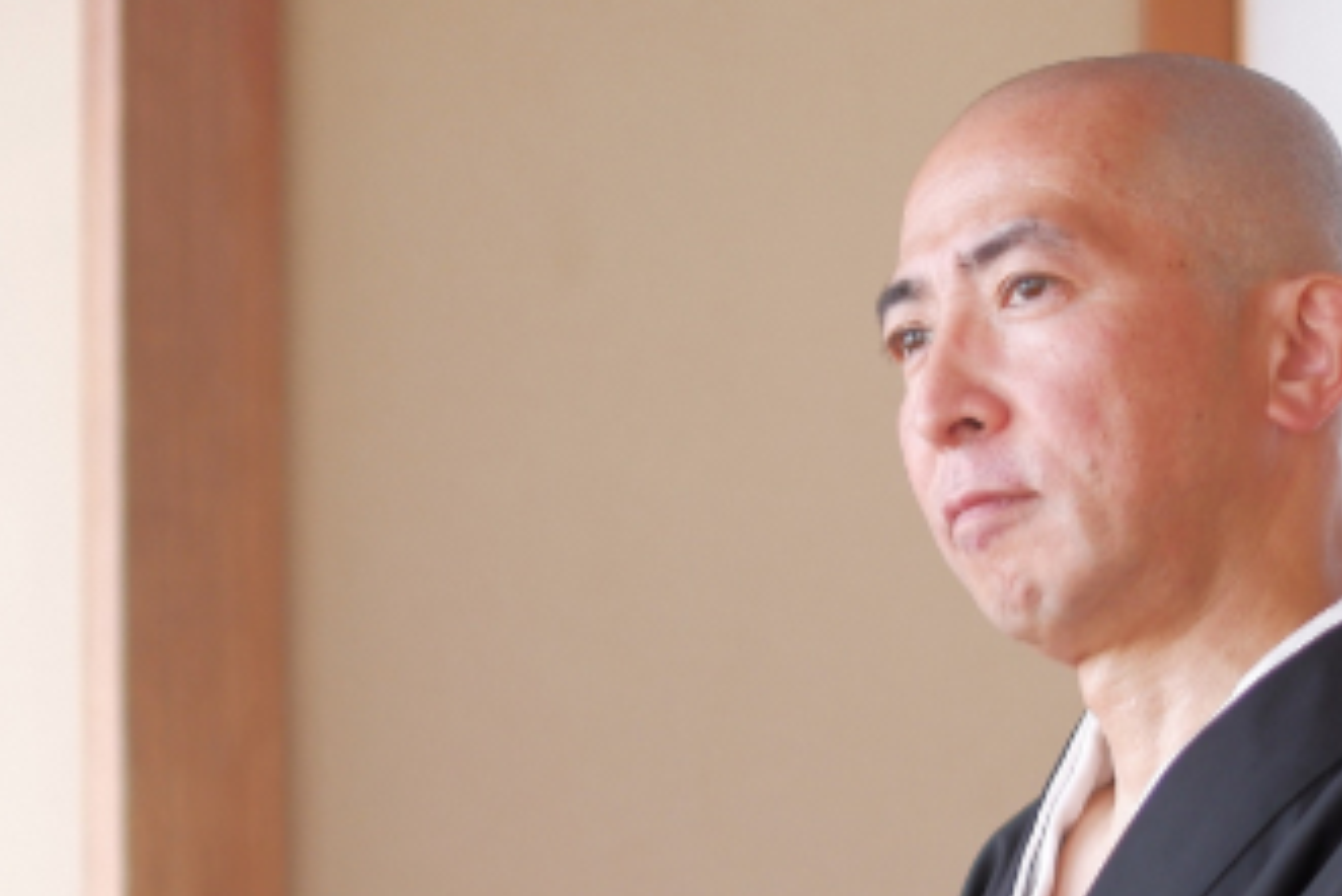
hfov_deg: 16.0
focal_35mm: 128
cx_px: 632
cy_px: 932
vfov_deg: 10.6
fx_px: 4773
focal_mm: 35
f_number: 1.4
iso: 200
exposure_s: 1/320
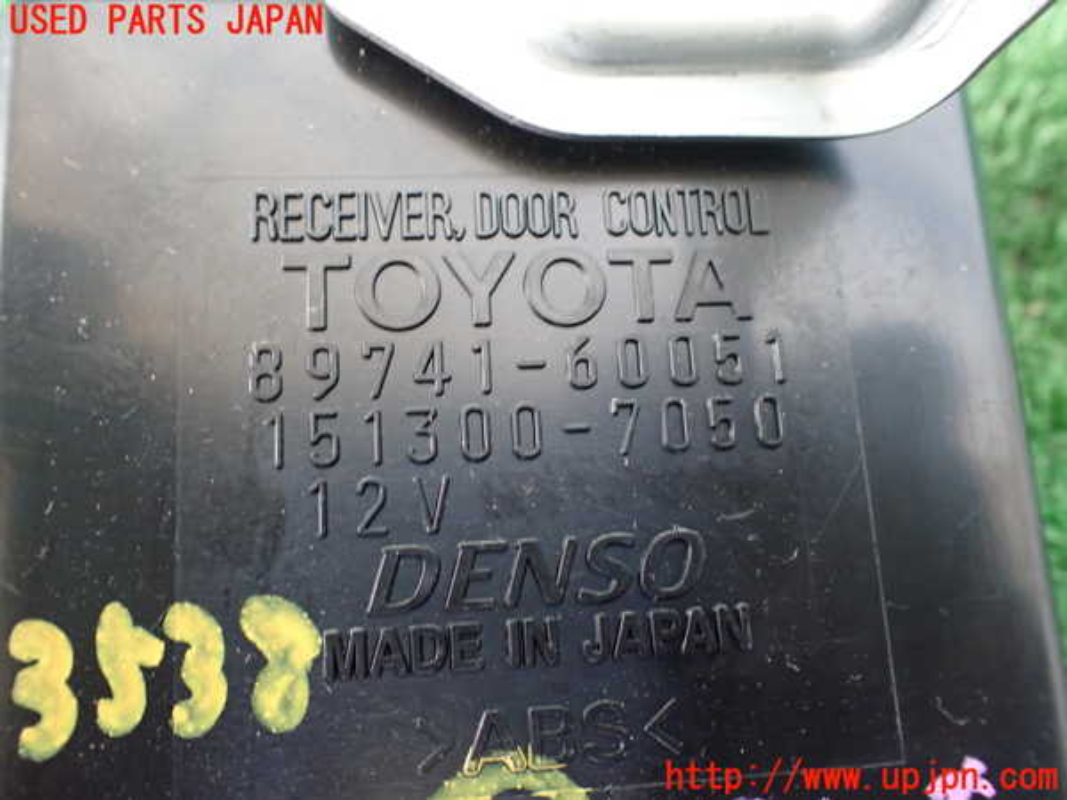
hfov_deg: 60.0
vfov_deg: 46.8
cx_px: 534
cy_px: 400
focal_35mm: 30
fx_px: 925
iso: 800
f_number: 2.3
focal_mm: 5.4
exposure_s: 1/30
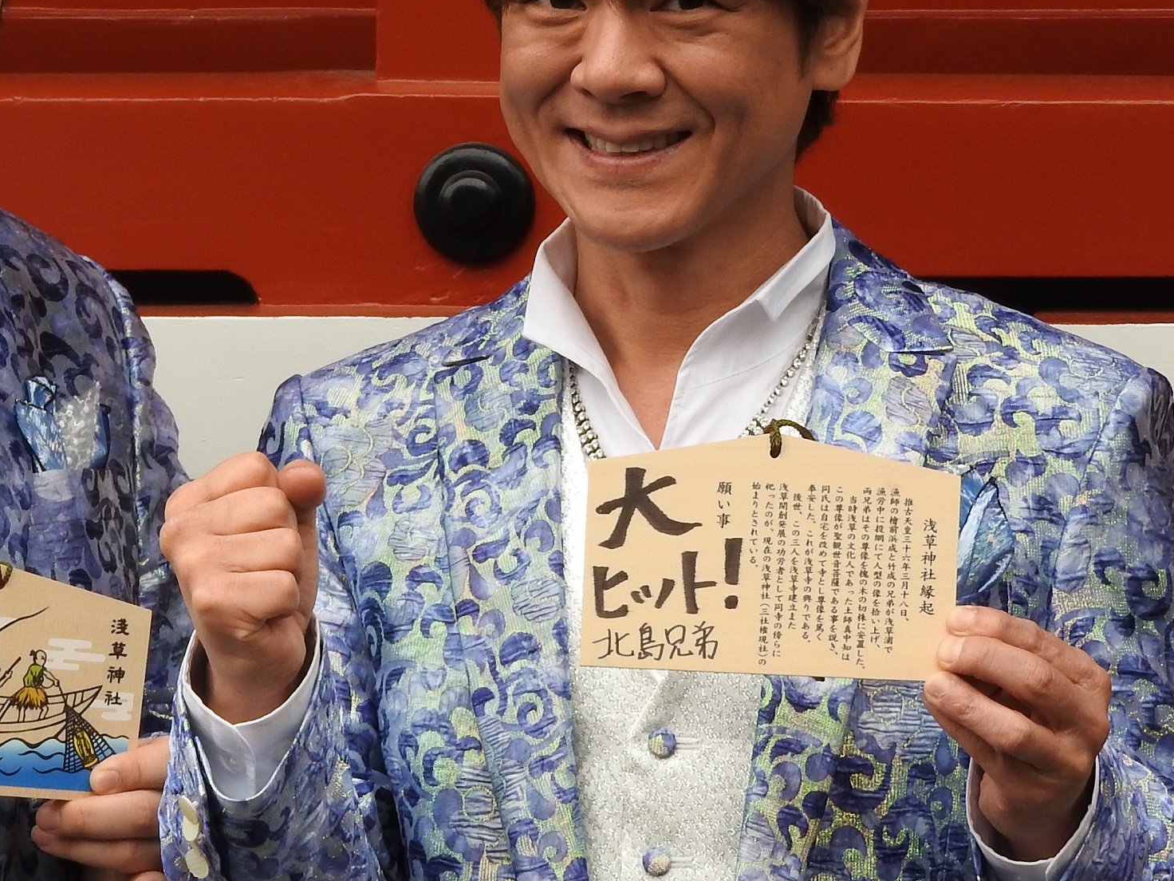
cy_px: 372
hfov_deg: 7.8
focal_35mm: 252
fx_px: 8547
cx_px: 183
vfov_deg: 5.9
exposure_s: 1/160
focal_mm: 20.6
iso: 100
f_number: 5
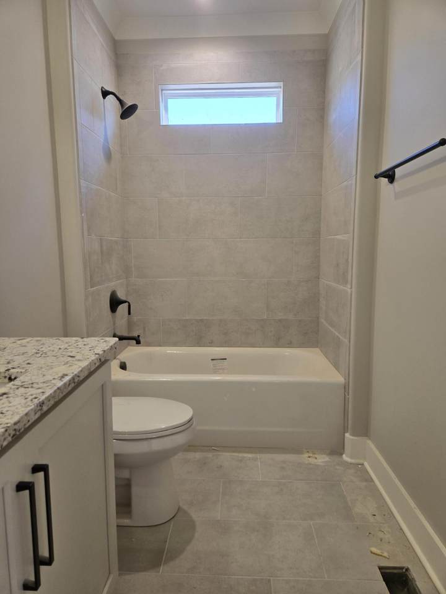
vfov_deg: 73.9
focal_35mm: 23
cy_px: 297
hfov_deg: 58.9
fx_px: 395
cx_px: 223
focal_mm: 5.4
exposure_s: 1/120
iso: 50
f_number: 1.8
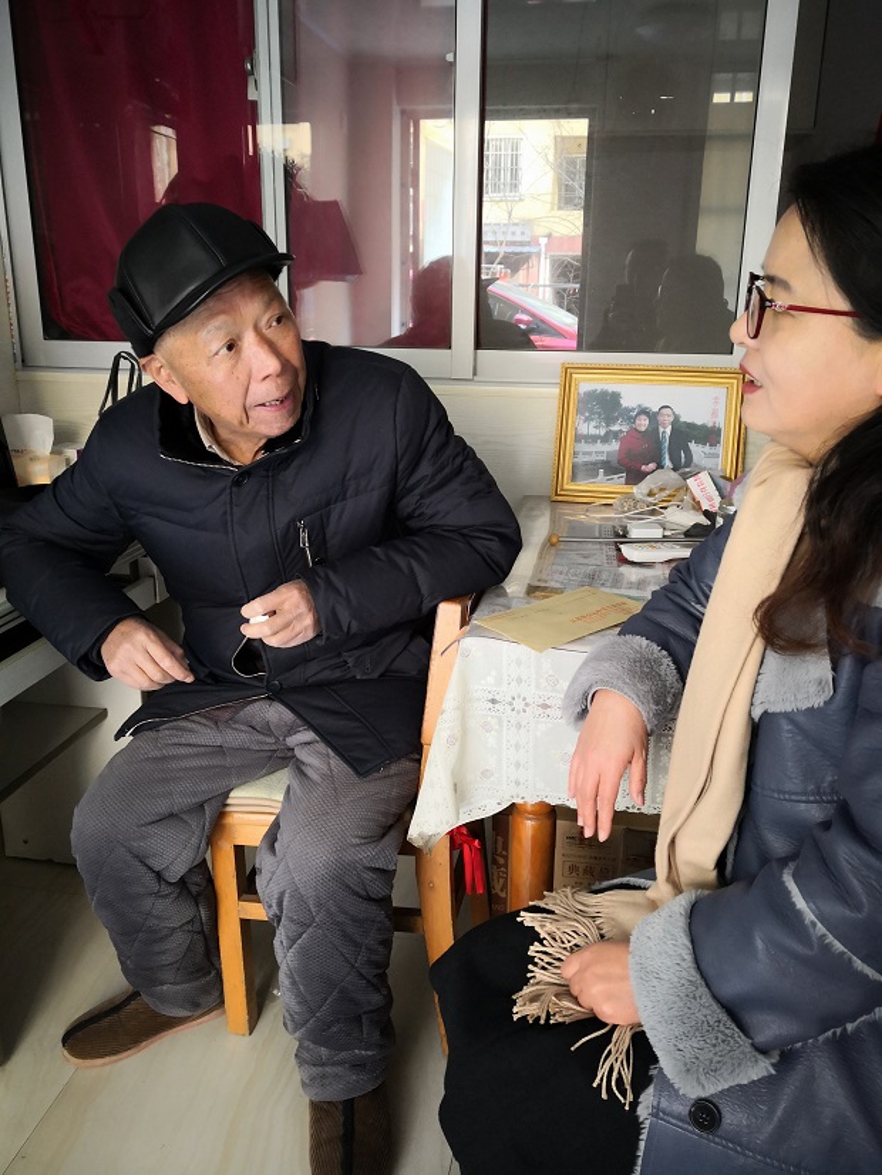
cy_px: 588
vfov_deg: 65.3
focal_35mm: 27
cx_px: 441
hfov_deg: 51.4
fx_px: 917
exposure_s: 1/33.3
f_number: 1.6
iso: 250
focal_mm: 3.95
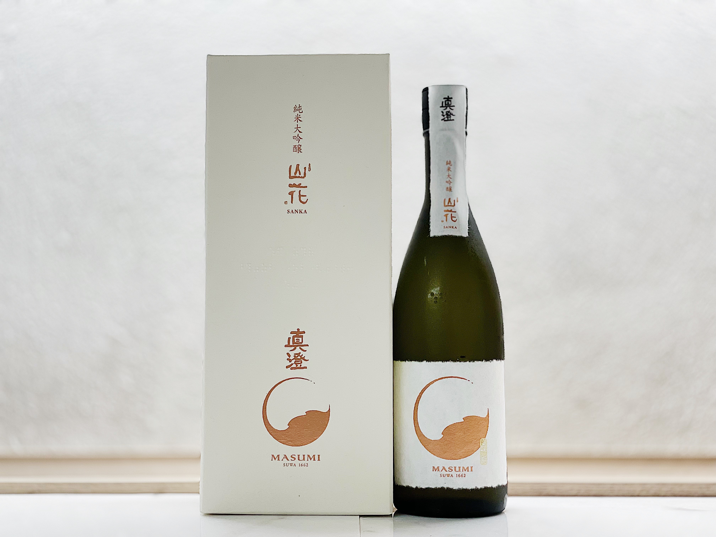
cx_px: 358
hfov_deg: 36.8
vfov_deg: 28.0
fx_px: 1076
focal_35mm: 52
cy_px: 268
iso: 64
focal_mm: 6
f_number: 2
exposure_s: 1/100
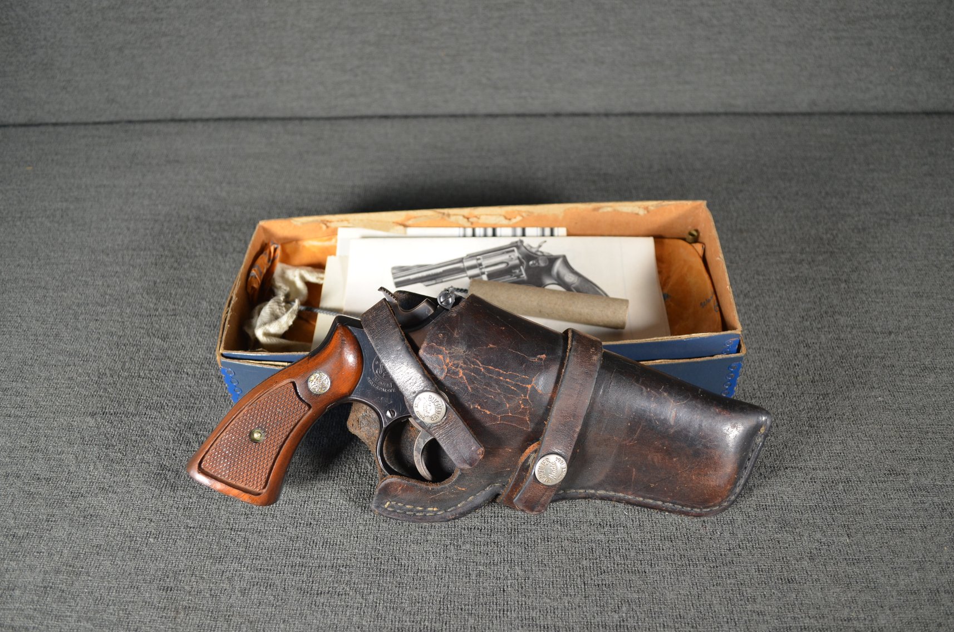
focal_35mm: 33
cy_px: 316
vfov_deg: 39.8
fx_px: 873
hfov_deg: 57.3
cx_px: 477
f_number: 4
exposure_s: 1/60
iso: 450
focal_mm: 22
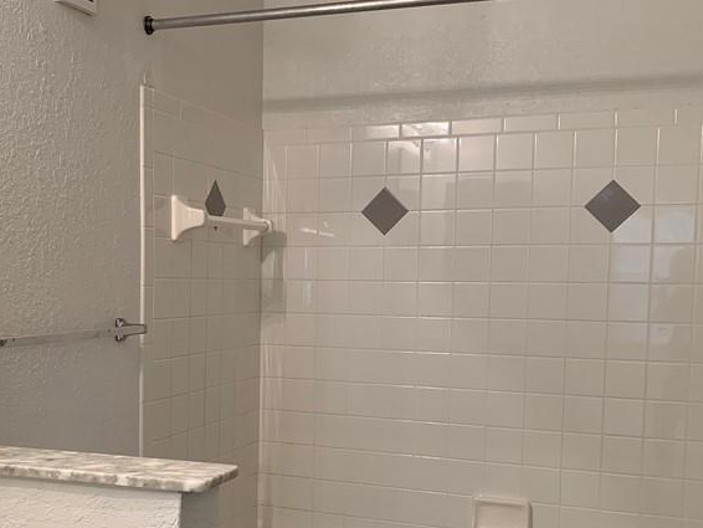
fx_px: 955
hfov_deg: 39.8
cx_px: 224
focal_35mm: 47
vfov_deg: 30.6
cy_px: 358
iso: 80
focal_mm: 4.25
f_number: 1.8
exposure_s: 1/60
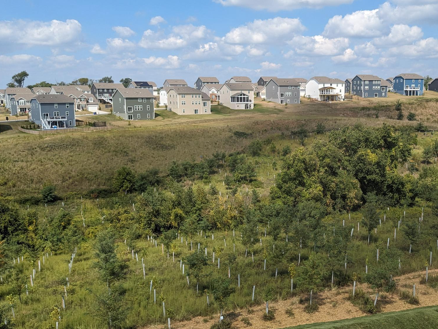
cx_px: 264
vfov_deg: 38.7
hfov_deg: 49.8
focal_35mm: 37
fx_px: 468
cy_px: 174
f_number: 1.73
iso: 54
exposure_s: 1/3344
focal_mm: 4.38
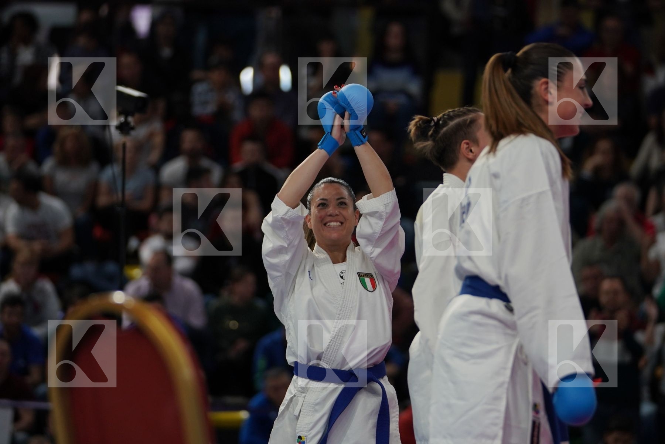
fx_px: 4322
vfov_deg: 5.9
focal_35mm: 234
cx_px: 332
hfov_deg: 8.8
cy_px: 222
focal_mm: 156
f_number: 2.8
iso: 800
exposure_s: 1/1000
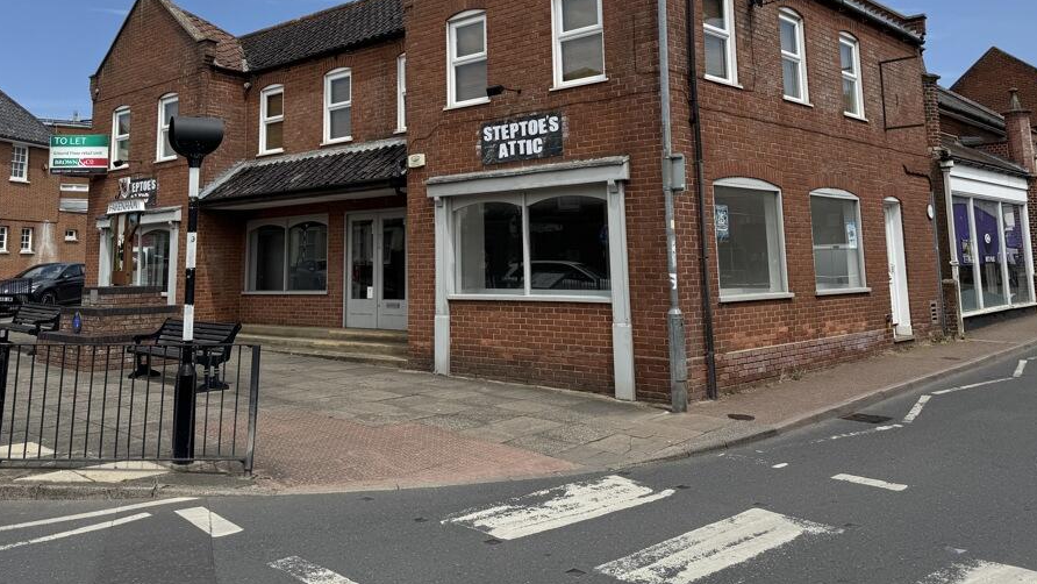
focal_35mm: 30
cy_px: 141
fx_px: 825
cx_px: 477
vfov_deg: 37.9
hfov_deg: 64.2
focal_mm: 6.76
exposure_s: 1/5348
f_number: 1.78
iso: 80
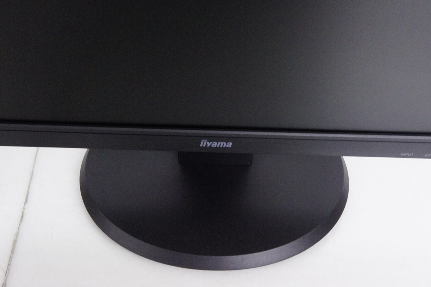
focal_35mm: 60
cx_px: 216
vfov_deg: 22.6
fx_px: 718
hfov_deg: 33.4
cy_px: 144
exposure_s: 1/50
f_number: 9
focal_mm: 40
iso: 6400
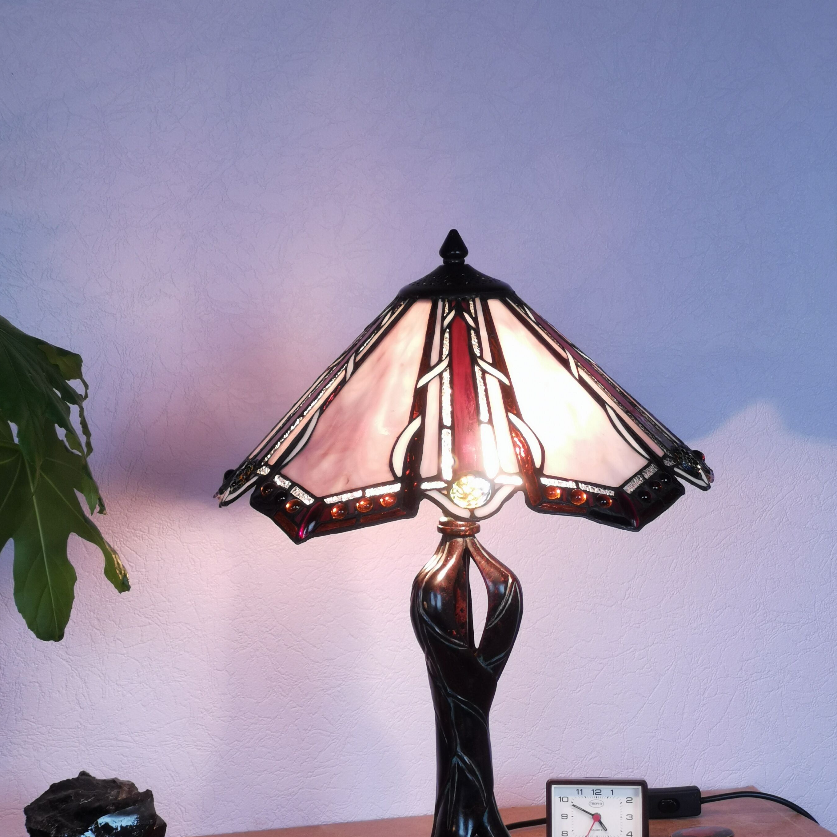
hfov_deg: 18.1
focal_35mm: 96
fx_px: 2626
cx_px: 418
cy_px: 515
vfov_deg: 18.1
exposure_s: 1/50
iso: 100
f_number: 2.4
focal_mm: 7.48
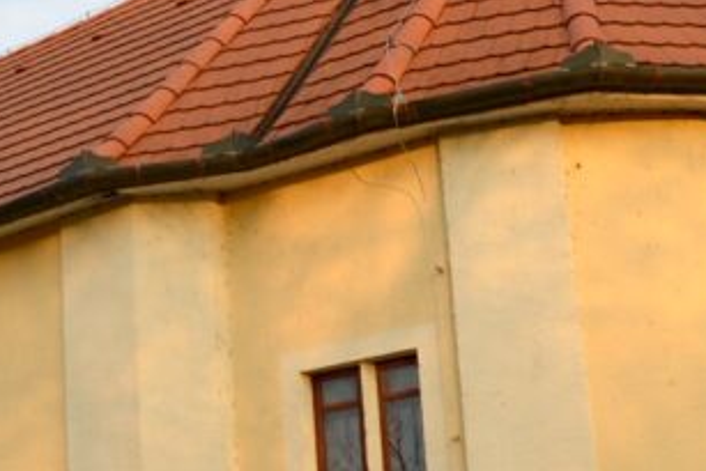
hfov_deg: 22.1
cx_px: 74
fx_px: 1766
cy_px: 306
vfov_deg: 15.2
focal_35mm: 90
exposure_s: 1/200
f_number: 7.1
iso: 200
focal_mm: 18
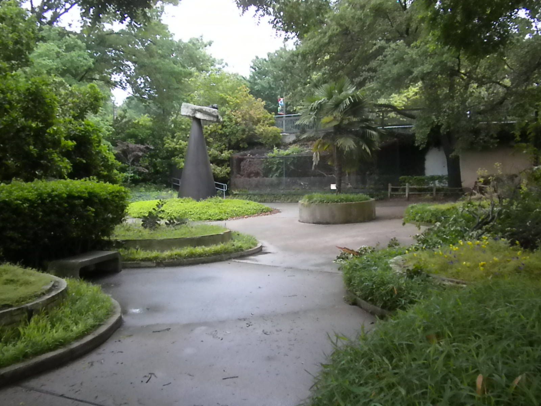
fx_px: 578
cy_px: 203
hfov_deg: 50.1
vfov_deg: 38.7
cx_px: 270
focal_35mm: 37
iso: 640
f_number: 3.5
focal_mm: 6.6
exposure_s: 1/116
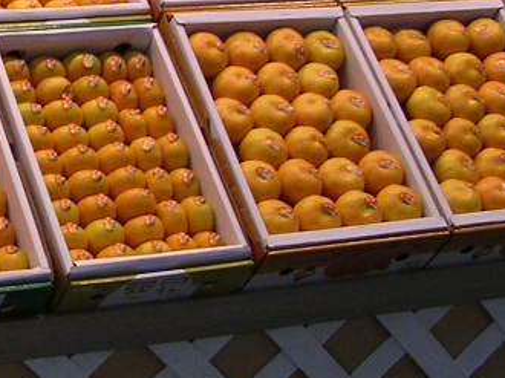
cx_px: -236
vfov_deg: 12.2
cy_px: -99
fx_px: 1720
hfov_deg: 15.5
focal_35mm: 118
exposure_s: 1/77.6
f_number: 2.8
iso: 100
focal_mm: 5.8
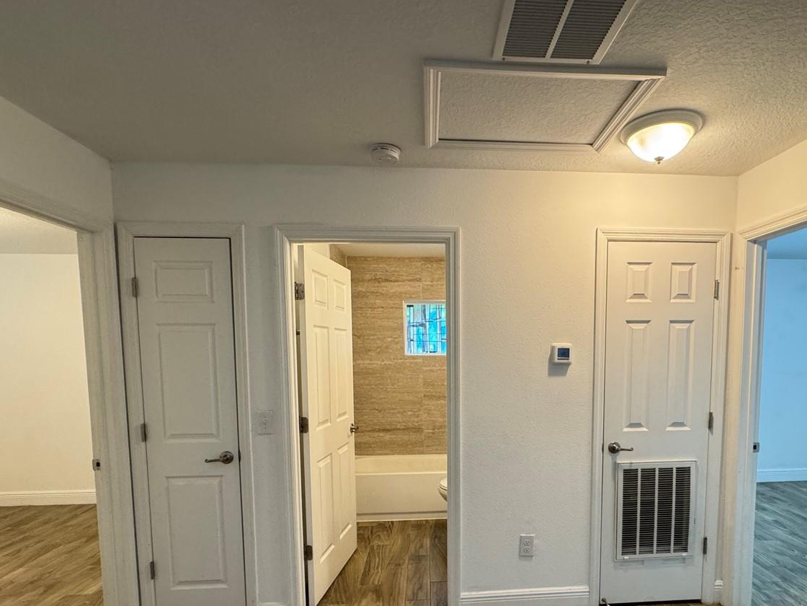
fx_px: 466
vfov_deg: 64.8
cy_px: 387
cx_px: 462
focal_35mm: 20
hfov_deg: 81.2
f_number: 2.2
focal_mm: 2.22
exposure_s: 1/60
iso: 250
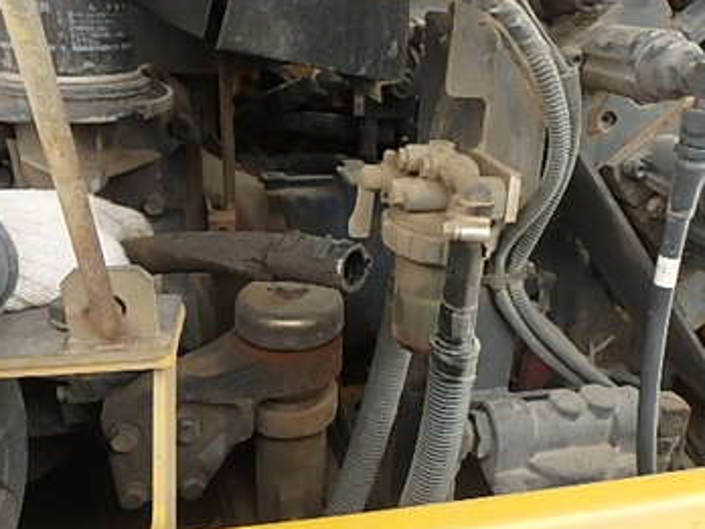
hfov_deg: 61.4
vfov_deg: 48.2
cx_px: 397
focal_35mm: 29
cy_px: 282
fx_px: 591
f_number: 3.5
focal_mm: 3.7
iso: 125
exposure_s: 1/125
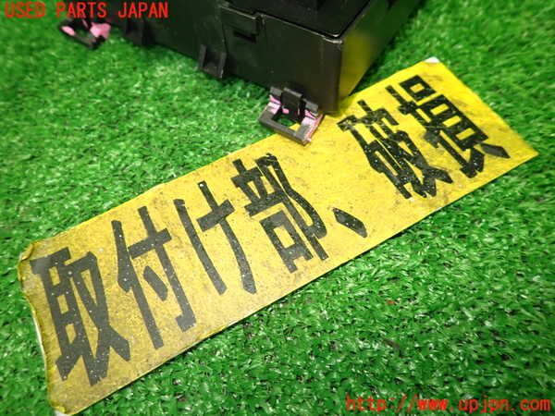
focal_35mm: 25
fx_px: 401
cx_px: 278
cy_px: 208
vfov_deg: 54.9
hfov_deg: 69.4
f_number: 2
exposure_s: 1/50
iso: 200
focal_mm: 4.5
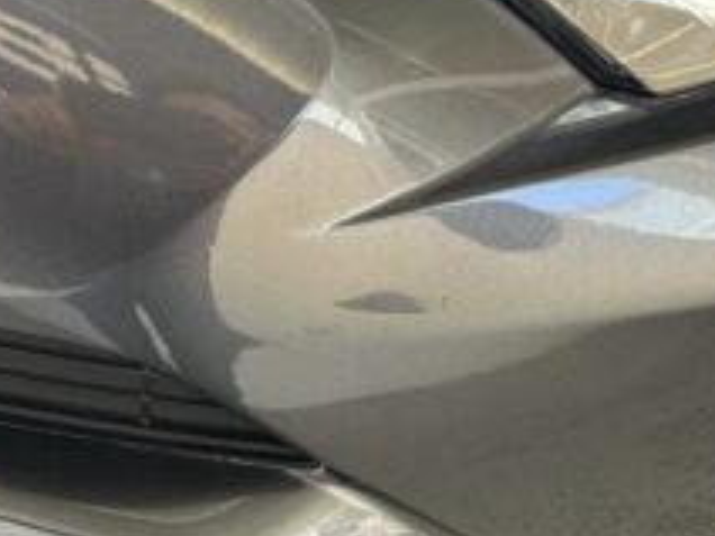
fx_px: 1859
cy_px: -231
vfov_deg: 15.3
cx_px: -105
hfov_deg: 20.6
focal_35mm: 90
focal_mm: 6.86
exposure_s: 1/121
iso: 125
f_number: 1.78
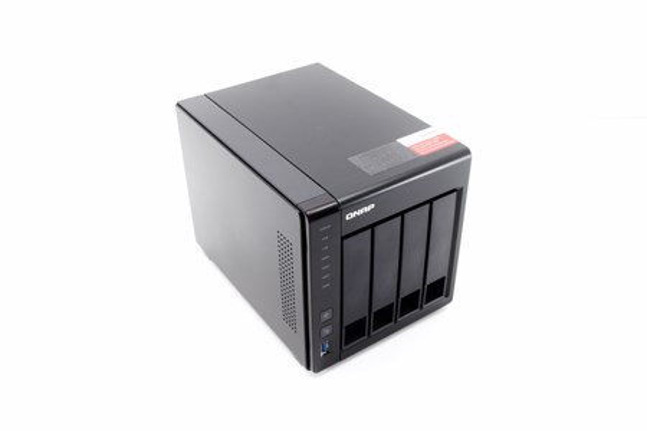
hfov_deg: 51.3
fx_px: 674
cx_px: 324
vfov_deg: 35.5
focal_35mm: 38
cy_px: 216
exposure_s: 1/160
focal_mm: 25
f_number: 6.3
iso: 400
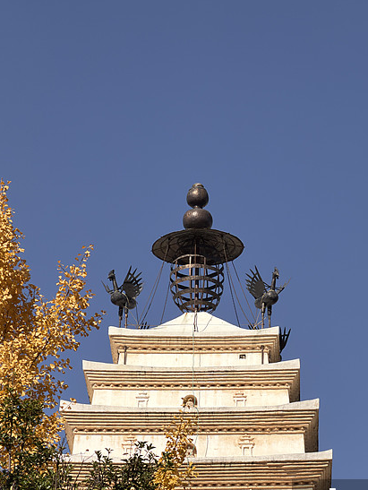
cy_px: 340
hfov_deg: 8.7
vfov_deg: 11.5
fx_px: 2421
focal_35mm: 171
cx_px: 223
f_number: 2.8
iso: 20
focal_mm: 16.89
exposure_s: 1/730
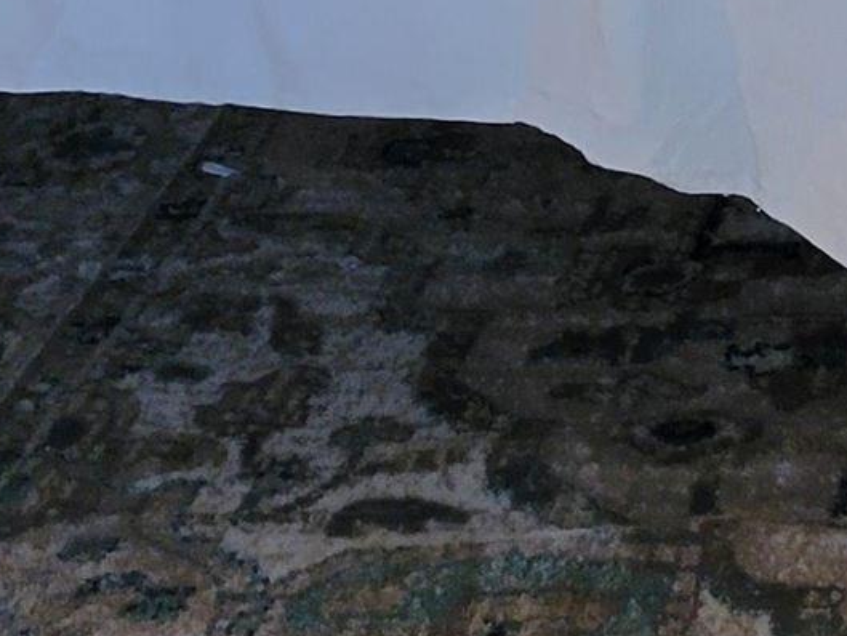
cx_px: 1332
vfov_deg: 8.6
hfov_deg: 12.3
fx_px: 3696
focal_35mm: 151
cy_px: -1077
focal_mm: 5.4
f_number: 1.8
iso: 160
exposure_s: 1/40
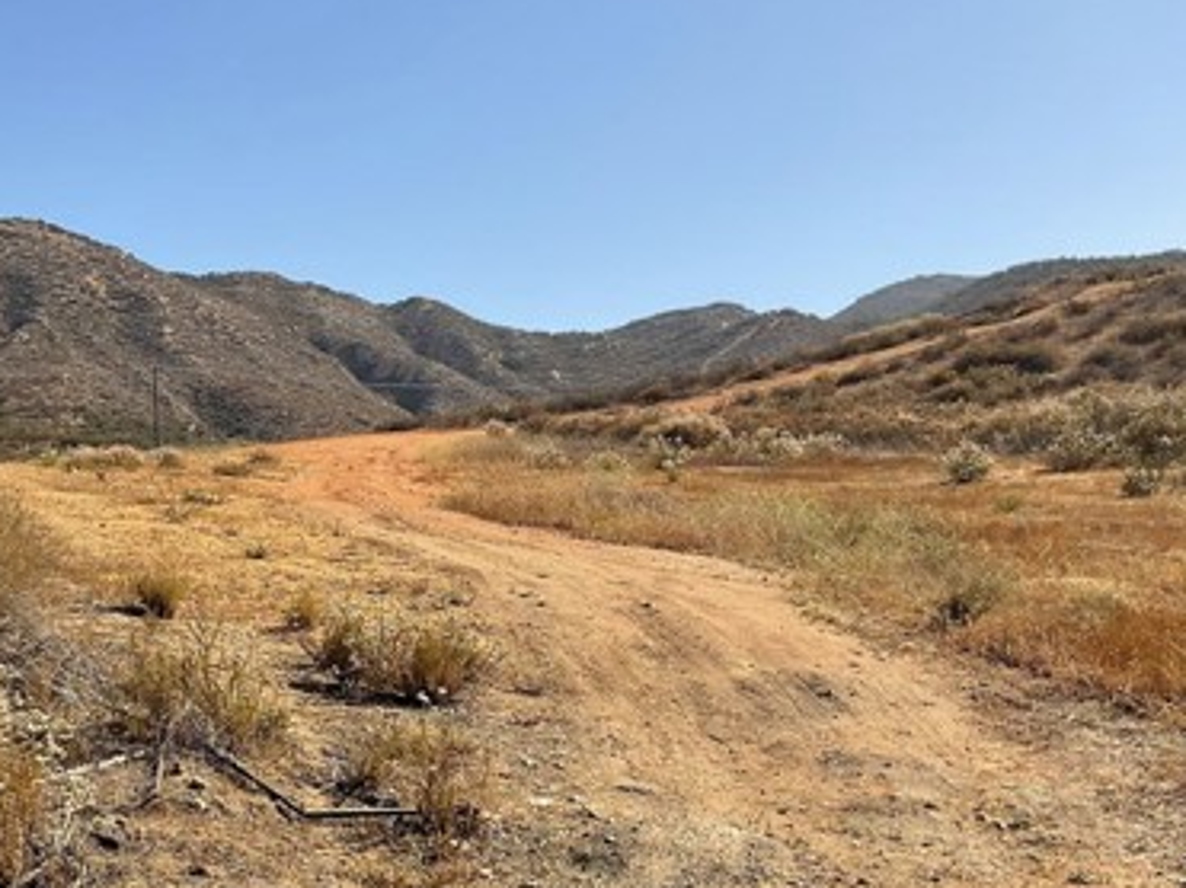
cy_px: 642
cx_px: 400
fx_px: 1713
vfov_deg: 28.7
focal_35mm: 50
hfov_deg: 37.8
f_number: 1.8
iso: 16
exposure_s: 1/2320
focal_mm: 3
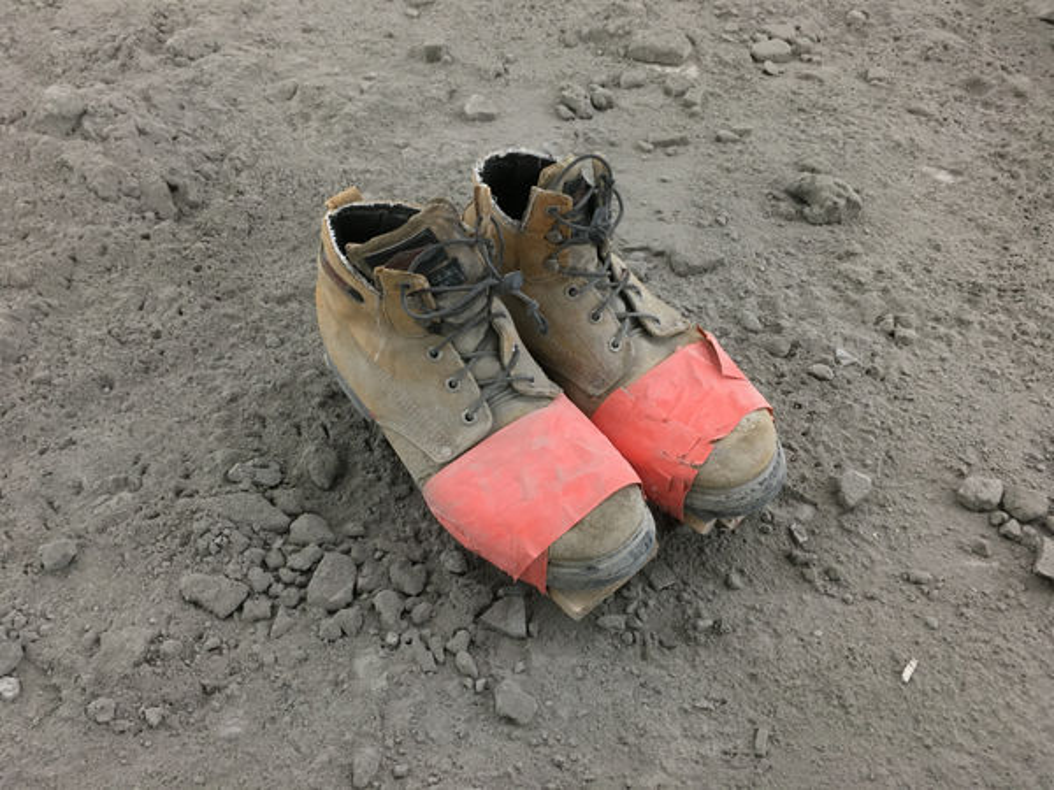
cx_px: 527
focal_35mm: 29
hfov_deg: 61.7
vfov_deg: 48.2
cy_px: 395
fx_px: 883
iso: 125
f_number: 2.2
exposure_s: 1/33
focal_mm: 4.15
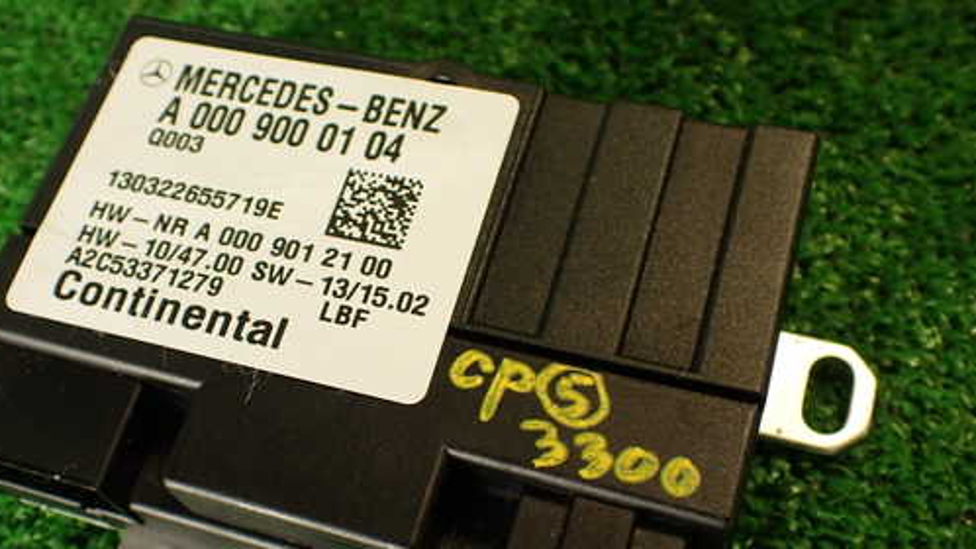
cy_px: 363
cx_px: 402
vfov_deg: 28.2
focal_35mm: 42
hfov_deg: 48.1
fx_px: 1087
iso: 200
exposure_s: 1/30
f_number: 2.4
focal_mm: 5.79
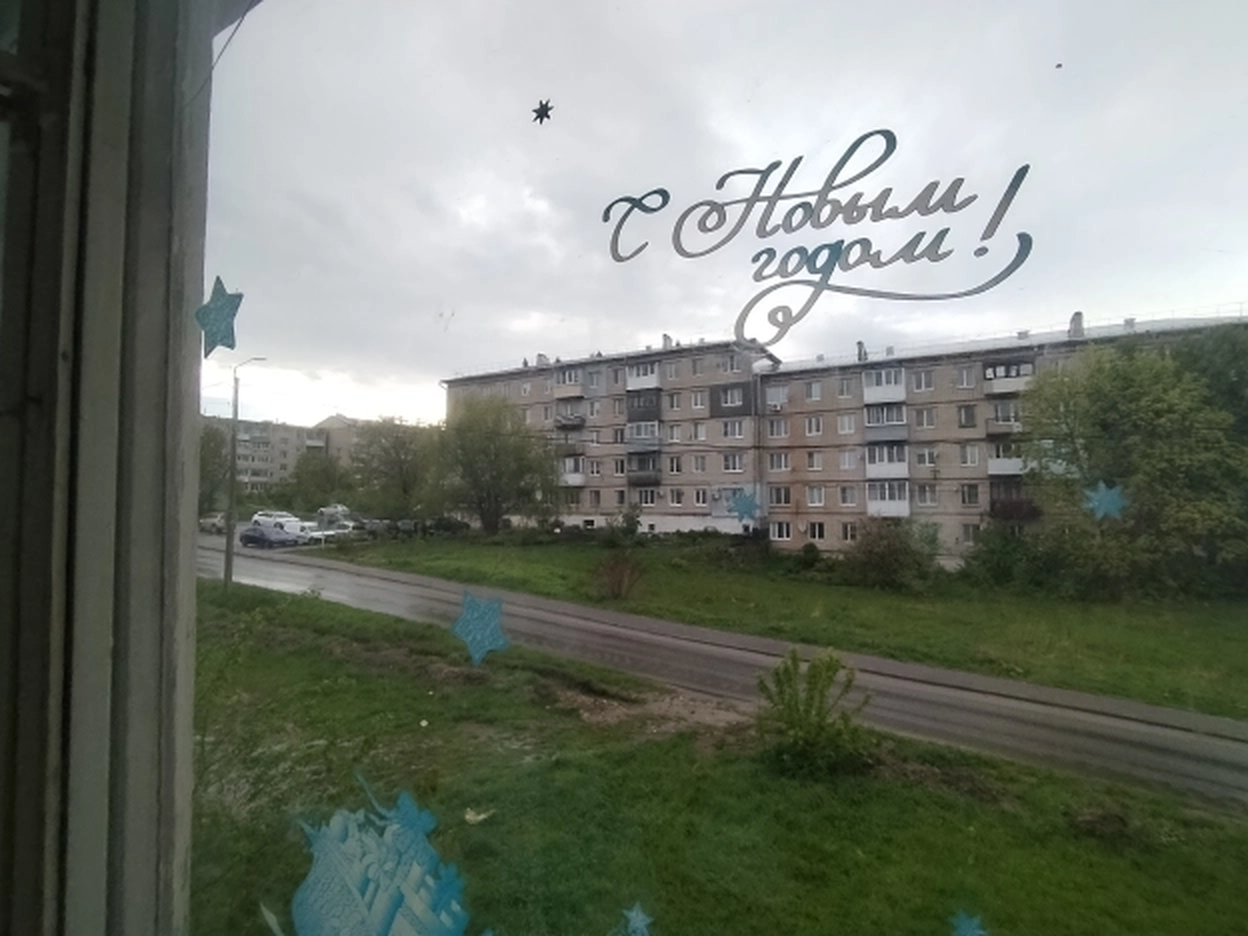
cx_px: 624
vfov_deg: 74.7
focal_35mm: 17
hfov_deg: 91.0
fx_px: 613
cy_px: 468
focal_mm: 1.42
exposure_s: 1/873
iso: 100
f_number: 2.2
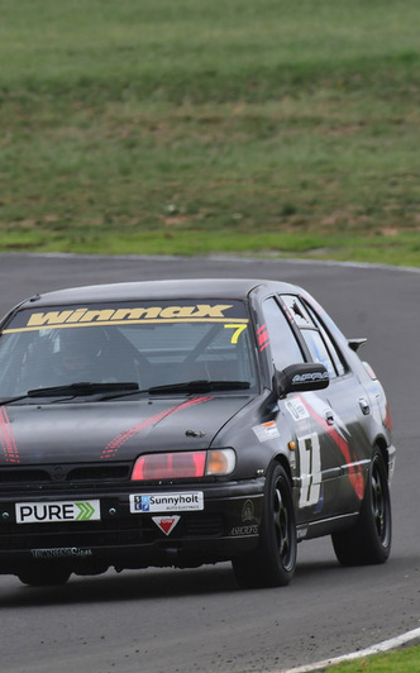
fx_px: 21084
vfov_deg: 1.8
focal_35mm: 1150
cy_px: 336
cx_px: 100
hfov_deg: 1.1
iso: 500
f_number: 10
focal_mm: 500
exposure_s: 1/640
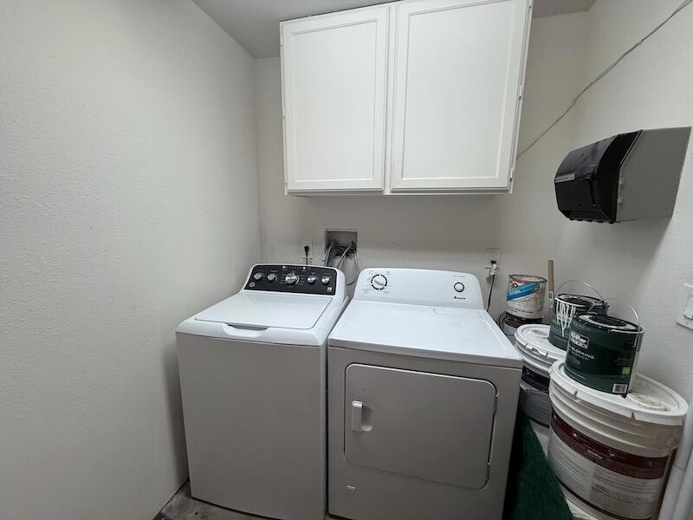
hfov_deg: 102.1
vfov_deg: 85.7
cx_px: 346
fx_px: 280
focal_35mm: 14
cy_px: 260
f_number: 2.2
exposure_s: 1/120
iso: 250
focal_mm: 2.22
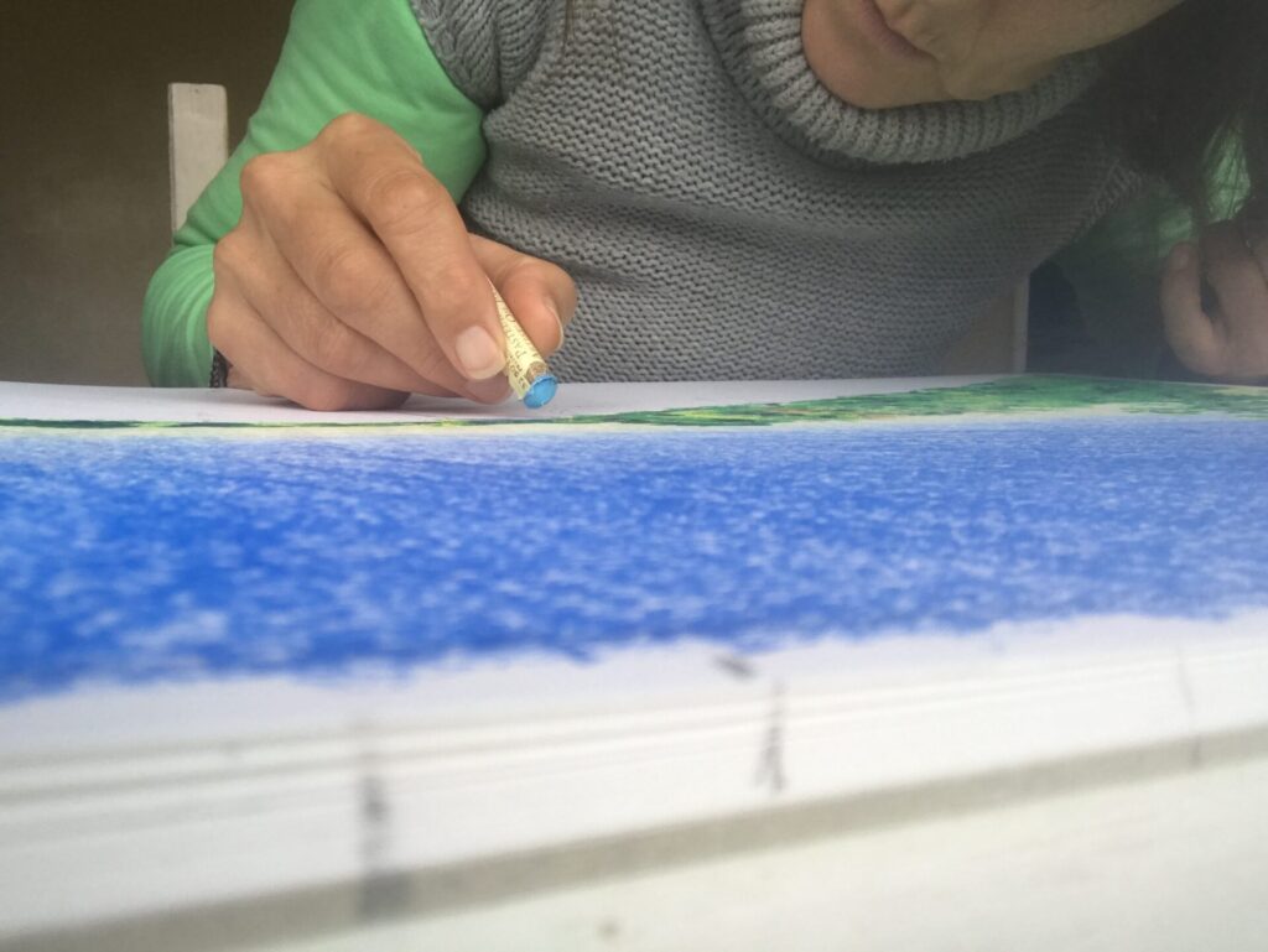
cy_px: 476
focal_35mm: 32
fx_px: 1173
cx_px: 634
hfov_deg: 56.8
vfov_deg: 44.2
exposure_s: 1/33
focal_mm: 2.87
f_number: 2.2
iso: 40
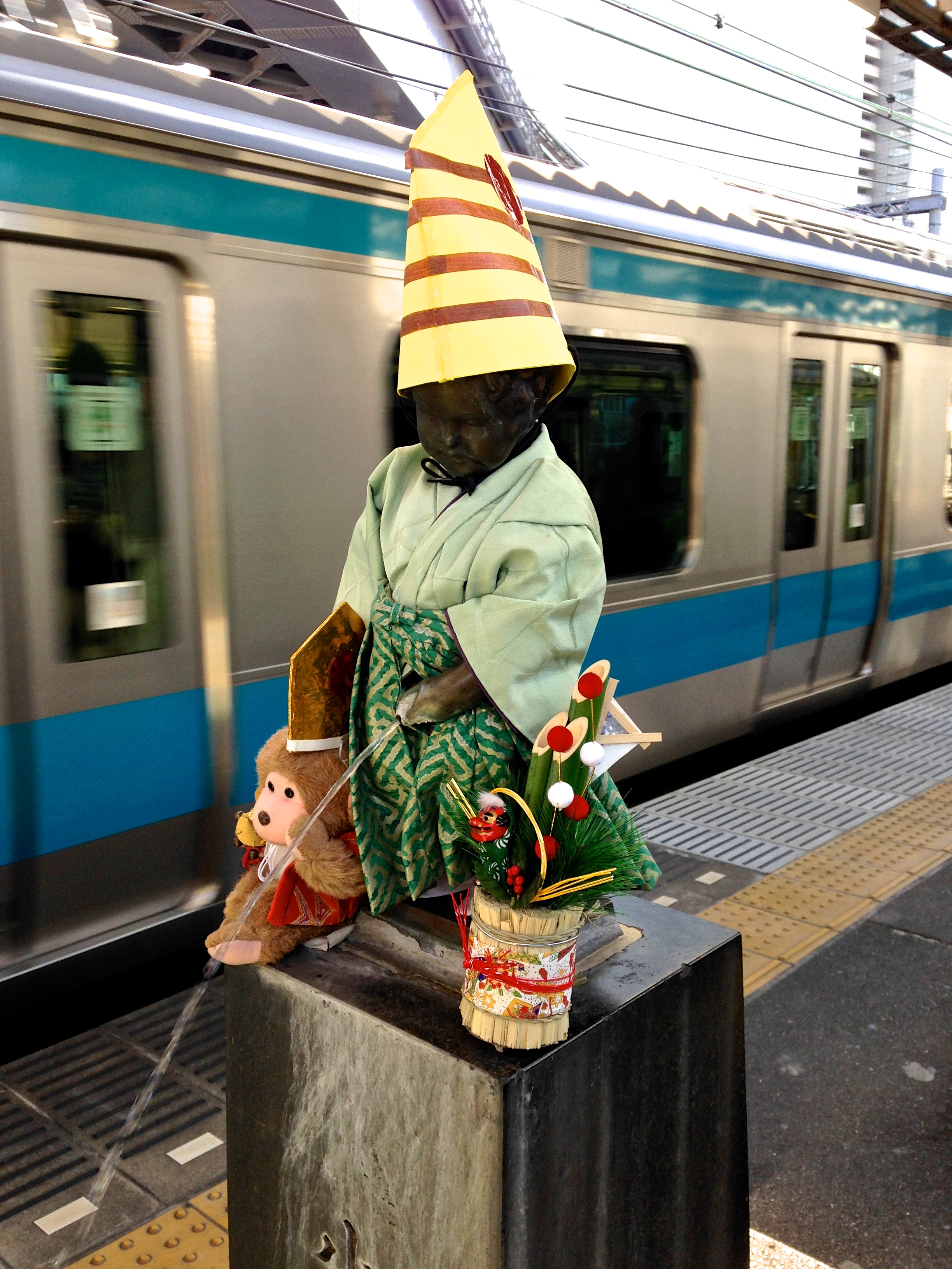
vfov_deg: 55.4
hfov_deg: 42.9
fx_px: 1210
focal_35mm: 33
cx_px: 476
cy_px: 634
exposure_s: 1/136
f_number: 2.4
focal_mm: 4.12
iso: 50
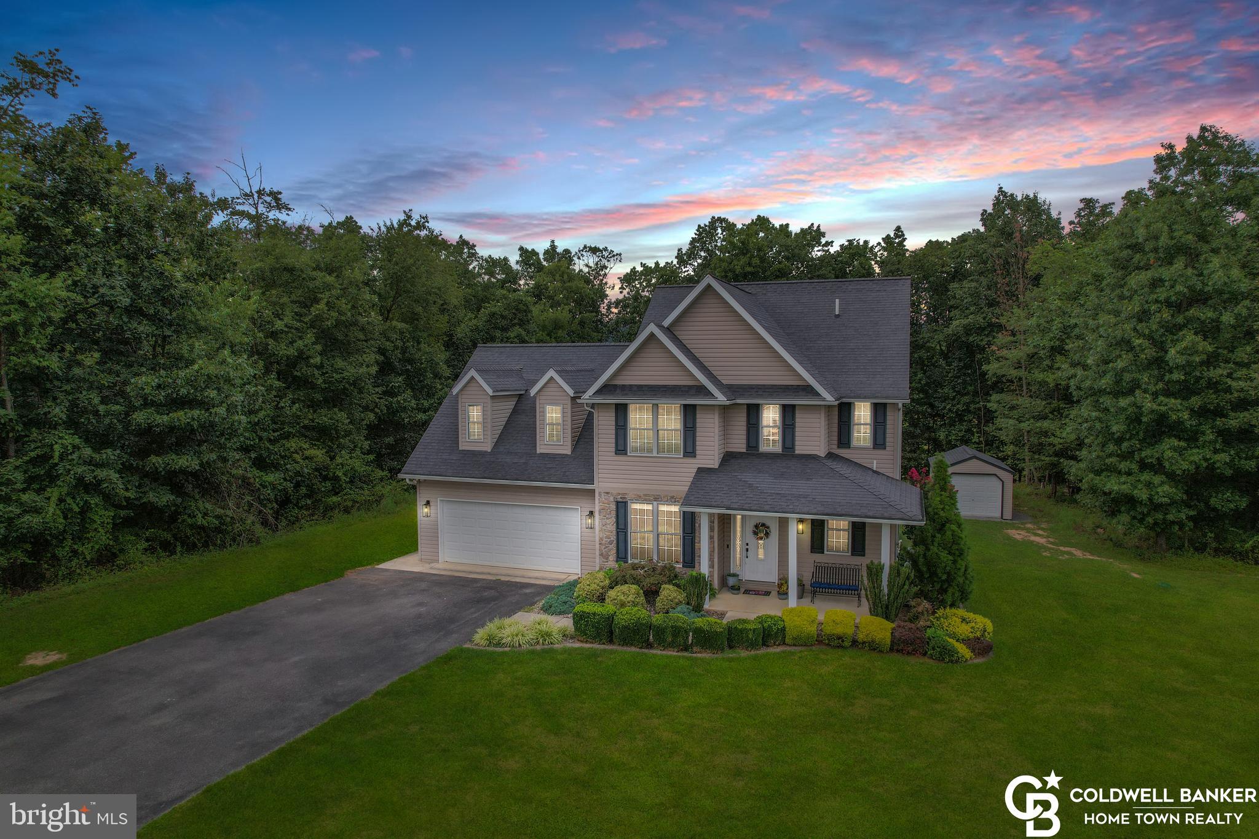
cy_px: 420
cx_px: 630
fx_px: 769
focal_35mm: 22
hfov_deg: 78.6
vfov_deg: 57.2
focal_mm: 8.38
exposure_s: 1/50
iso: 100
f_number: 2.8
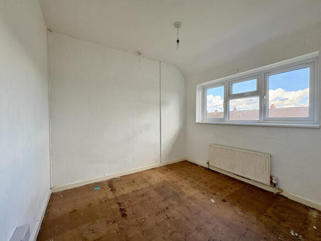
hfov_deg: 102.1
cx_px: 160
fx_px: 130
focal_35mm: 14
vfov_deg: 85.7
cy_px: 120
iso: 160
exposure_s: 1/99
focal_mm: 2.22
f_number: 2.2
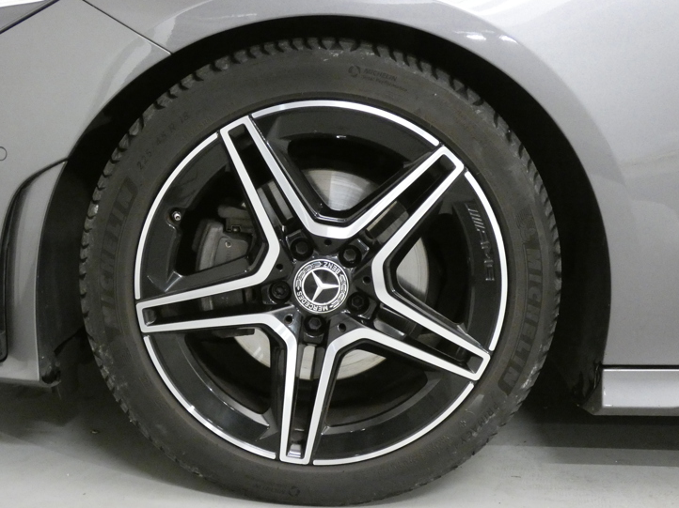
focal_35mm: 51
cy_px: 279
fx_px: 1000
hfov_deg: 37.5
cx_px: 316
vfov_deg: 28.5
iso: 1600
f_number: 3.8
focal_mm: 8.2
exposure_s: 1/30
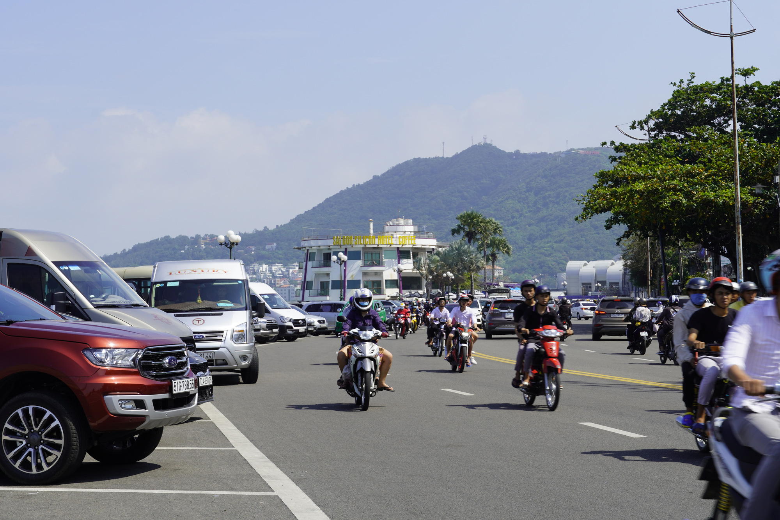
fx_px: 1625
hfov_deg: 27.0
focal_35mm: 75
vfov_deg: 18.2
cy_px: 260
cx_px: 390
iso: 100
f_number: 11
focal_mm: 50
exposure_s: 1/160
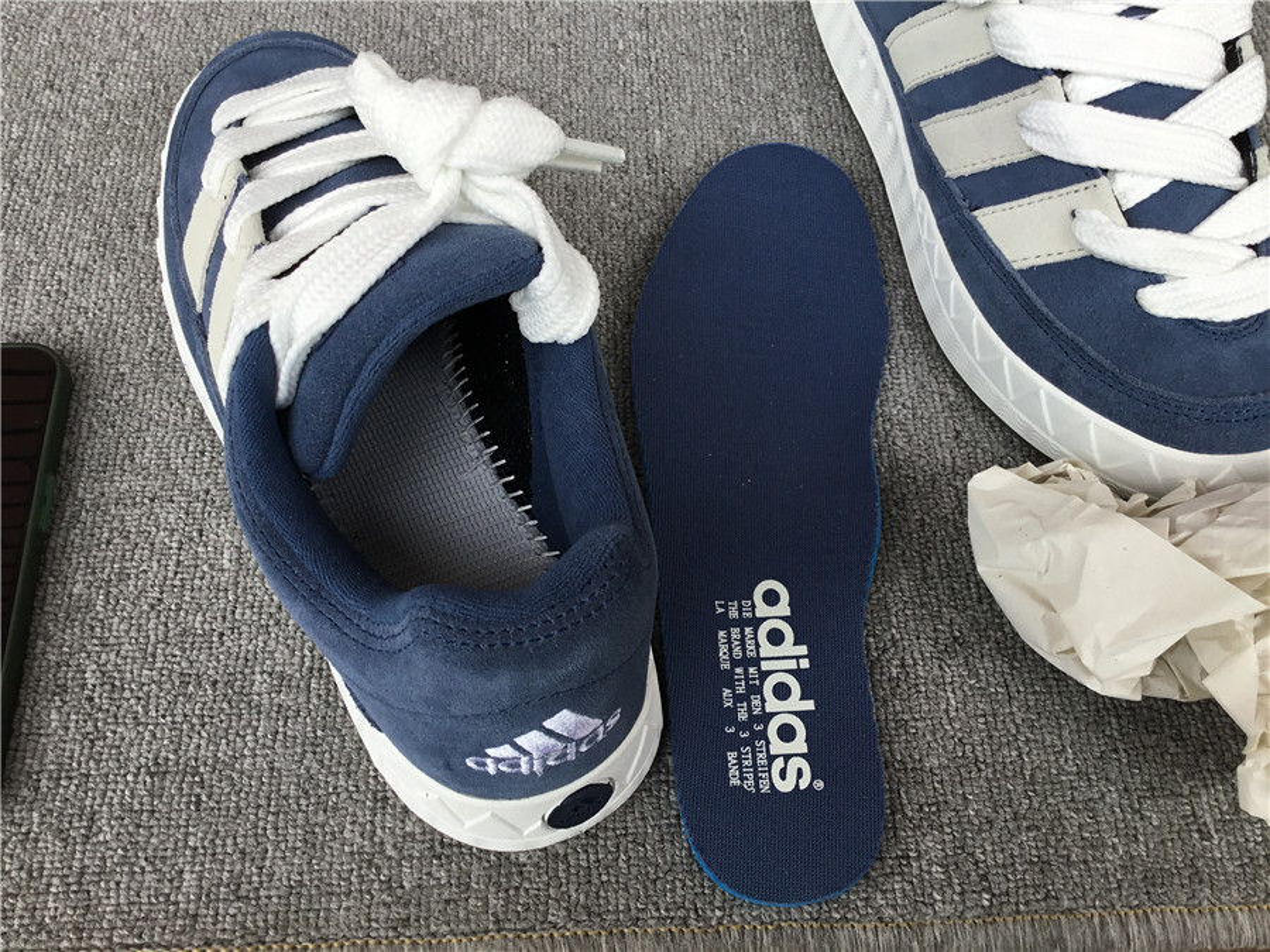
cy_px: 476
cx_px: 635
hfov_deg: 58.4
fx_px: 1137
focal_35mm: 31
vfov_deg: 45.4
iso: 25
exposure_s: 1/201
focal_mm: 3.3
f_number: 2.4
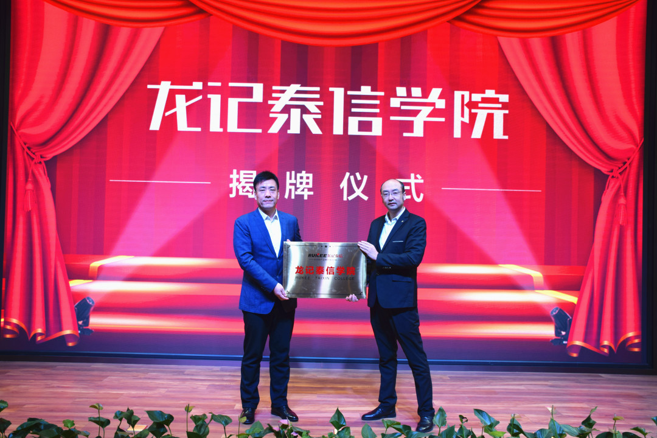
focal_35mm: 34
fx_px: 630
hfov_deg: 55.1
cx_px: 328
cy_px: 219
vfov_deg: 38.4
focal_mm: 23
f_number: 5
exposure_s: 1/100
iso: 400
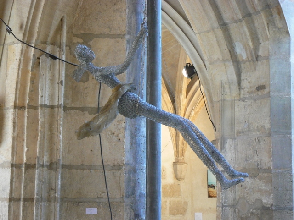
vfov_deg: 22.6
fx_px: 552
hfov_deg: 29.8
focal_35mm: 65
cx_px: 147
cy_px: 110
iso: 200
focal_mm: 10.9
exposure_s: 1/25
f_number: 3.2
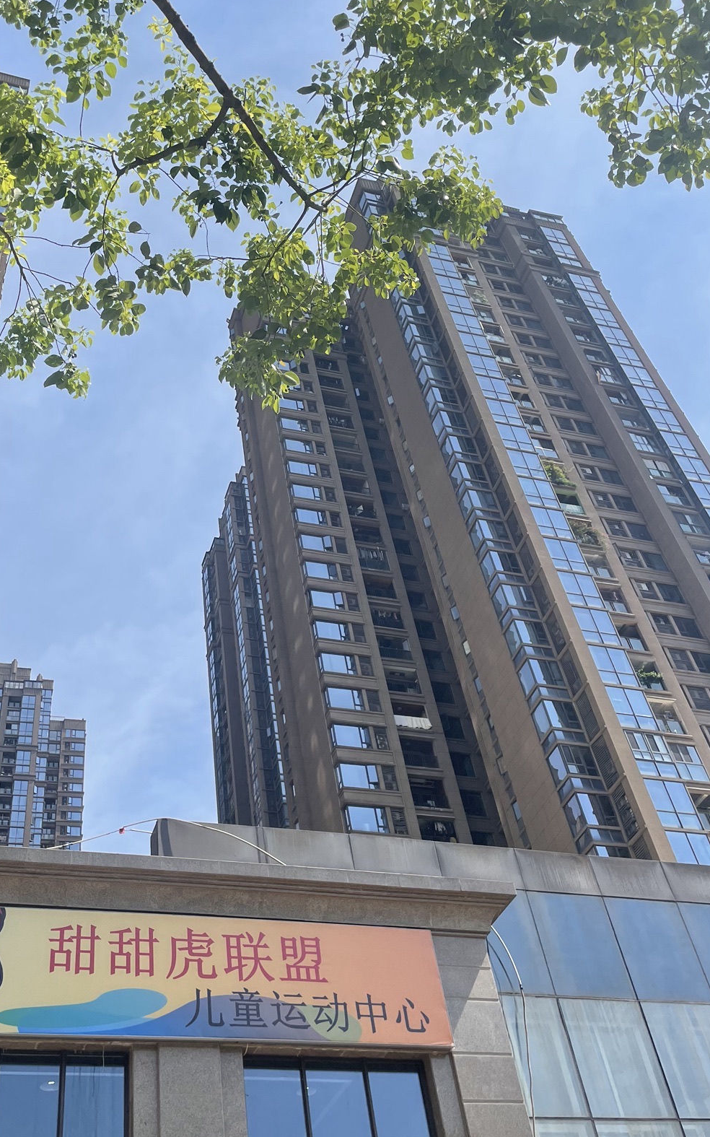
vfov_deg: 55.2
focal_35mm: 35
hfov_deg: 36.0
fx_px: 1084
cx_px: 256
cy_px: 498
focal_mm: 4.2
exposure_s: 1/2257
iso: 32
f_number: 1.6
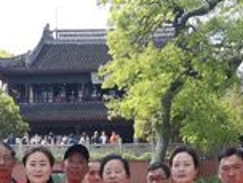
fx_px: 625
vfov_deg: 15.2
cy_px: 282
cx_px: 133
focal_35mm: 89
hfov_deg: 22.0
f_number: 1.8
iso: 50
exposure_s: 1/762
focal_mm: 3.95
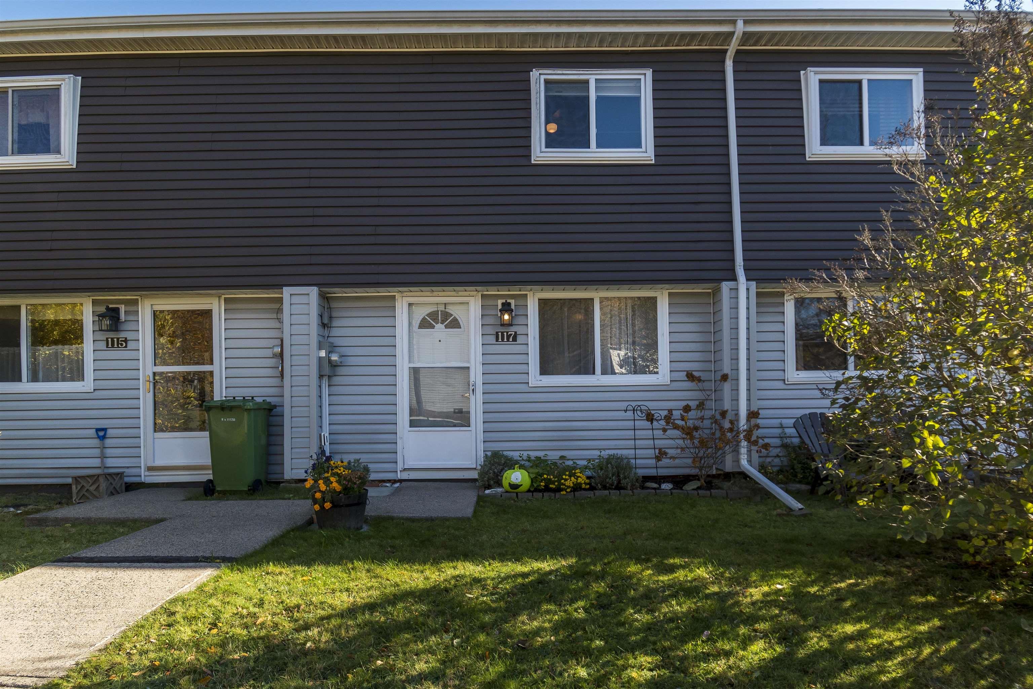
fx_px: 1033
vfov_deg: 36.9
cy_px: 344
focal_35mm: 36
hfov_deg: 53.1
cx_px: 516
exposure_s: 1/640
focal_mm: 24
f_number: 6.3
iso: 400
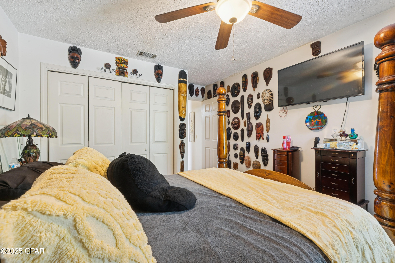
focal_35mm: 15
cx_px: 198
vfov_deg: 77.3
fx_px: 165
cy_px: 132
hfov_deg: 100.4
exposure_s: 1/1.25
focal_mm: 10
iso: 100
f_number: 8
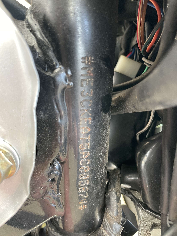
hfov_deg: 53.1
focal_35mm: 26
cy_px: 118
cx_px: 88
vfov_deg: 67.3
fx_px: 177
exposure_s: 1/60
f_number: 1.6
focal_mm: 4.2
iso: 160
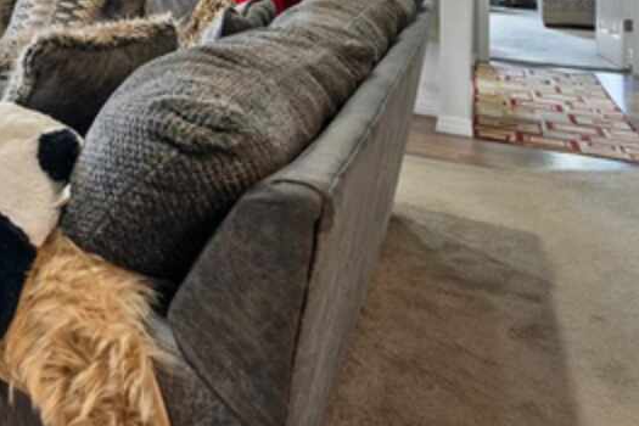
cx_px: -119
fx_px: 692
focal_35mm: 39
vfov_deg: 29.4
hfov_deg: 37.8
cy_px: -88
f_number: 8
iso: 400
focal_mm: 16
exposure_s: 1/3
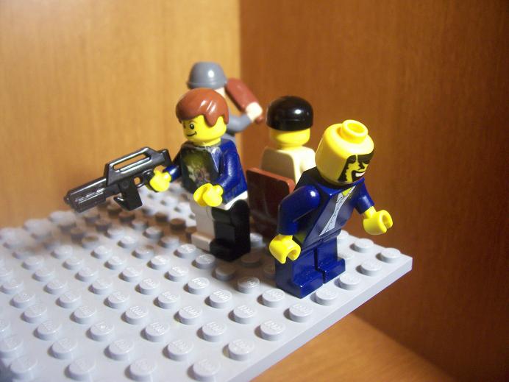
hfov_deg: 54.0
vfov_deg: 41.8
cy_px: 191
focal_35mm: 34
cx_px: 254
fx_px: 500
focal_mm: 5.6
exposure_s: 1/26.3
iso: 160
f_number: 2.7
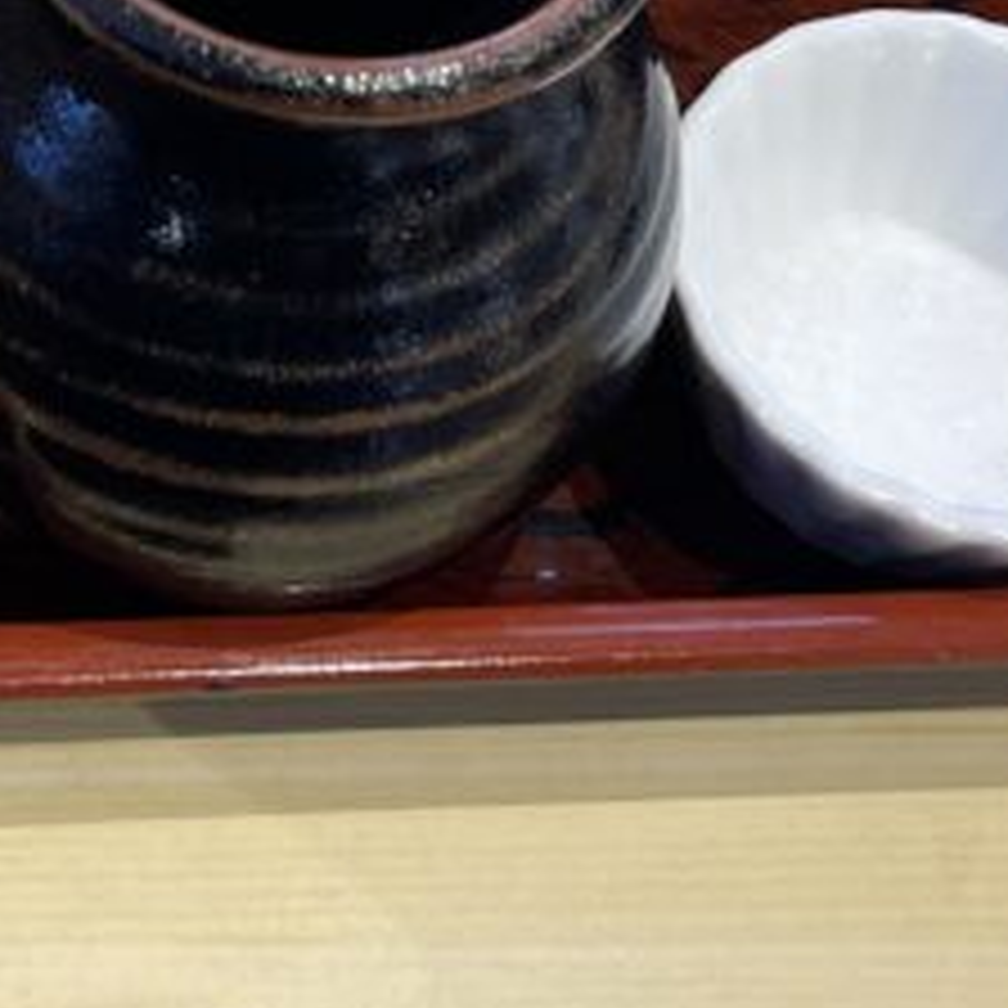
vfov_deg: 16.1
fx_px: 3327
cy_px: -400
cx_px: -364
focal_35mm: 101
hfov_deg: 16.2
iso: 80
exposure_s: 1/100
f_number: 1.6
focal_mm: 5.1
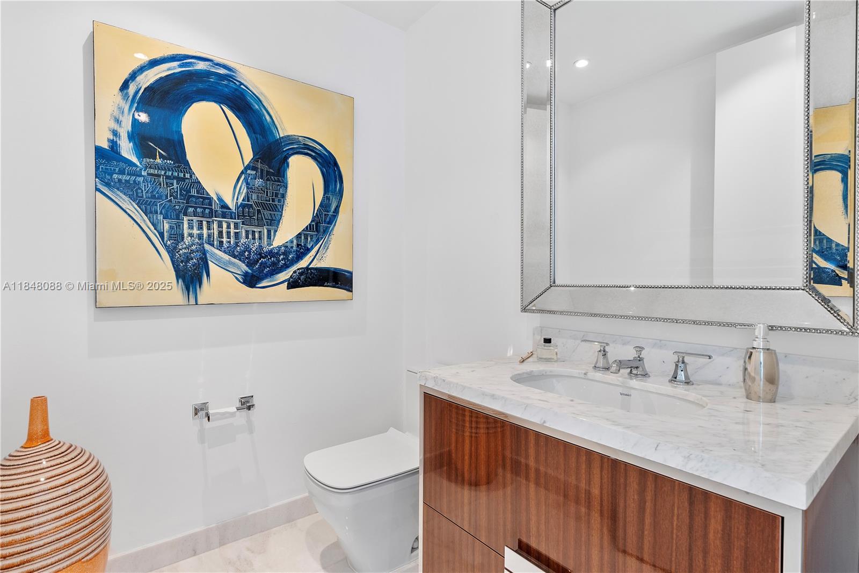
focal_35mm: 17
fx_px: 406
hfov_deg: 93.3
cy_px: 286
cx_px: 430
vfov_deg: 70.4
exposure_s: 1/20
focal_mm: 17
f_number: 8
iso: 640
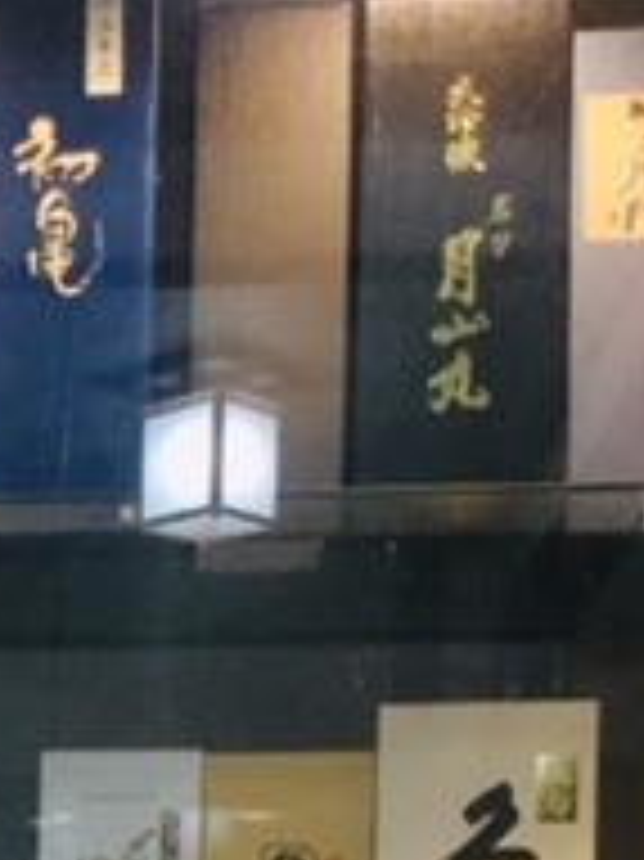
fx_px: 2583
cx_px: -144
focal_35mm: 104
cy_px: 1184
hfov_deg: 13.8
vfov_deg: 17.5
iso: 200
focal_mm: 3.3
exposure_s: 1/20
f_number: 2.4
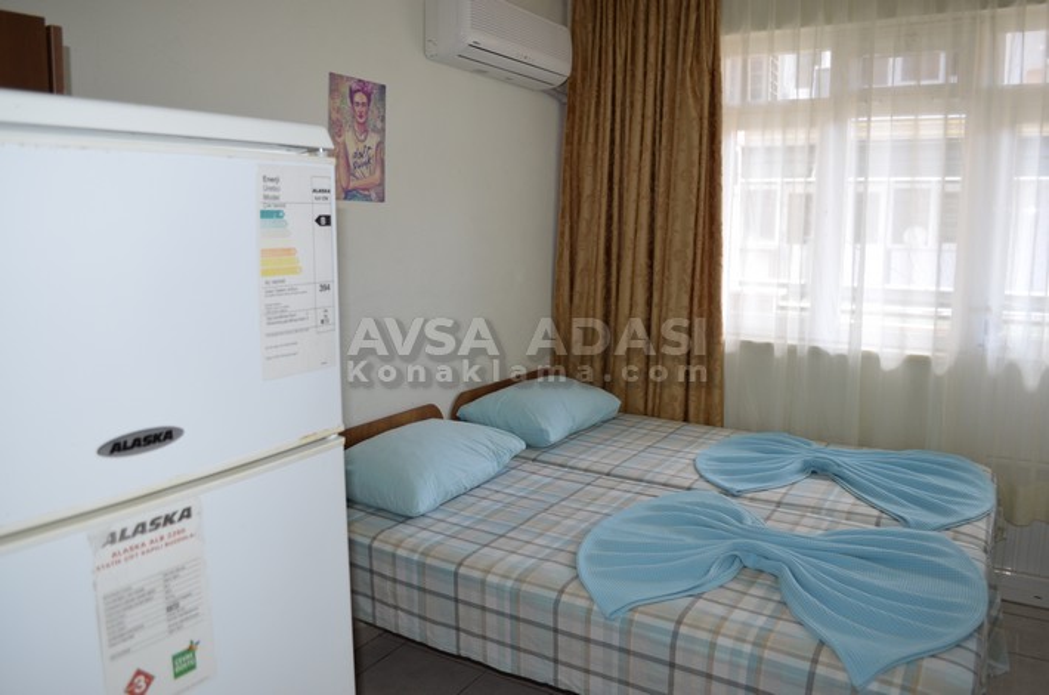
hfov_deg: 67.5
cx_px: 524
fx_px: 785
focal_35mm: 27
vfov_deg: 47.7
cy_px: 348
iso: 400
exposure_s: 1/60
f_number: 3.5
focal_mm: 18
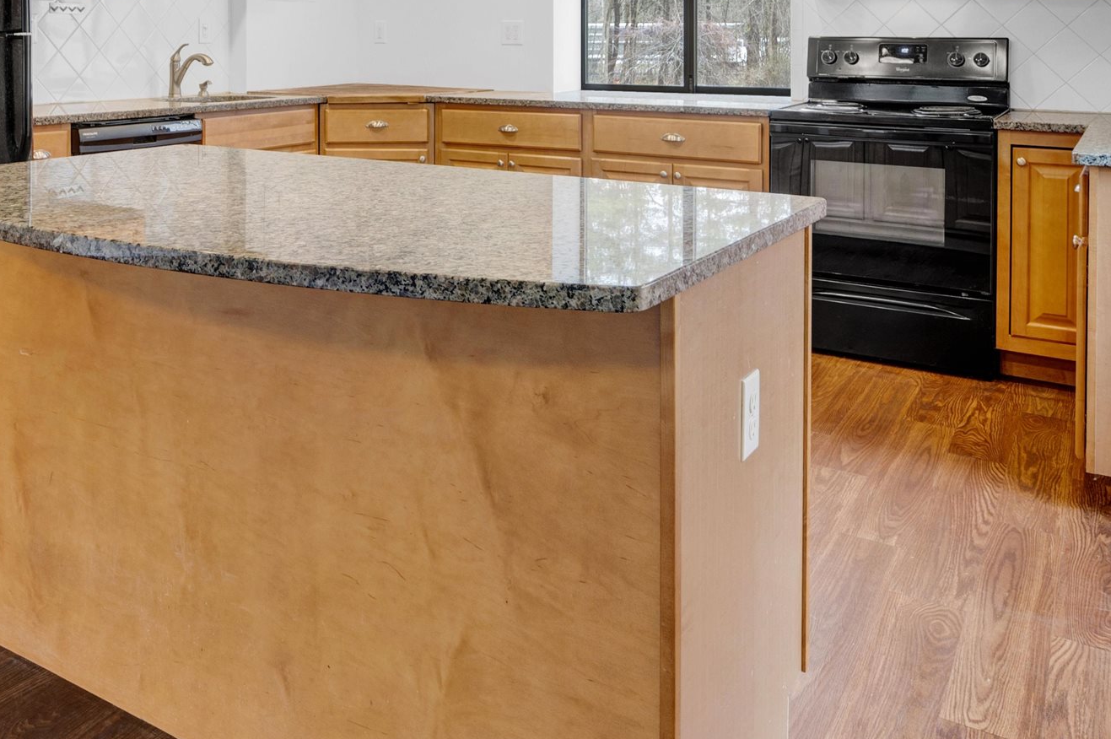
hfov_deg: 53.8
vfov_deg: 34.9
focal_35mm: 35
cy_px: 28
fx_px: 1079
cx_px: 410
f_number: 7.1
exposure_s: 1/1.67
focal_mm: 15
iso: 250
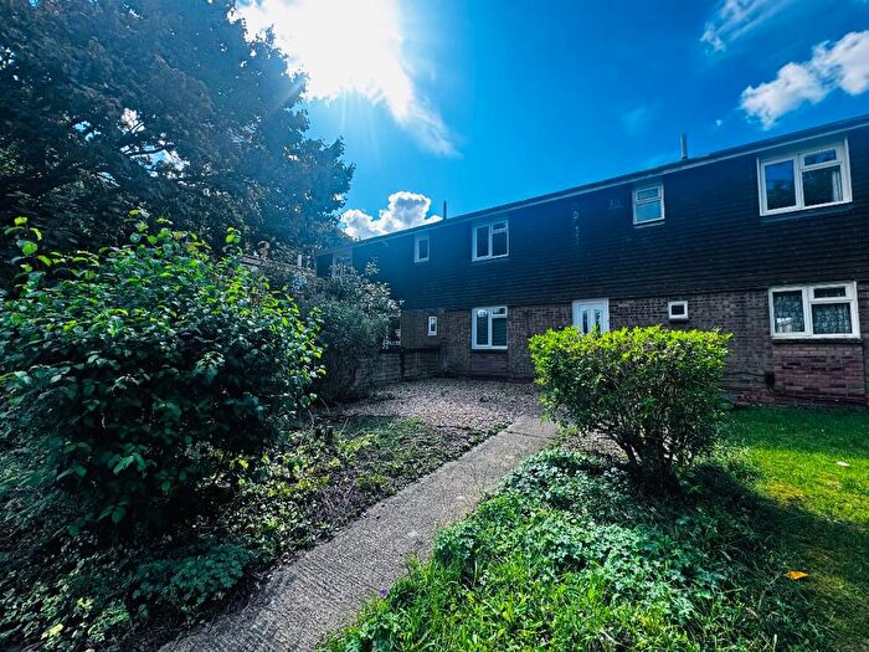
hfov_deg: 102.1
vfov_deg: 85.7
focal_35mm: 14
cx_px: 434
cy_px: 326
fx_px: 351
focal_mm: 2.22
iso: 40
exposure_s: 1/470
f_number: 2.2
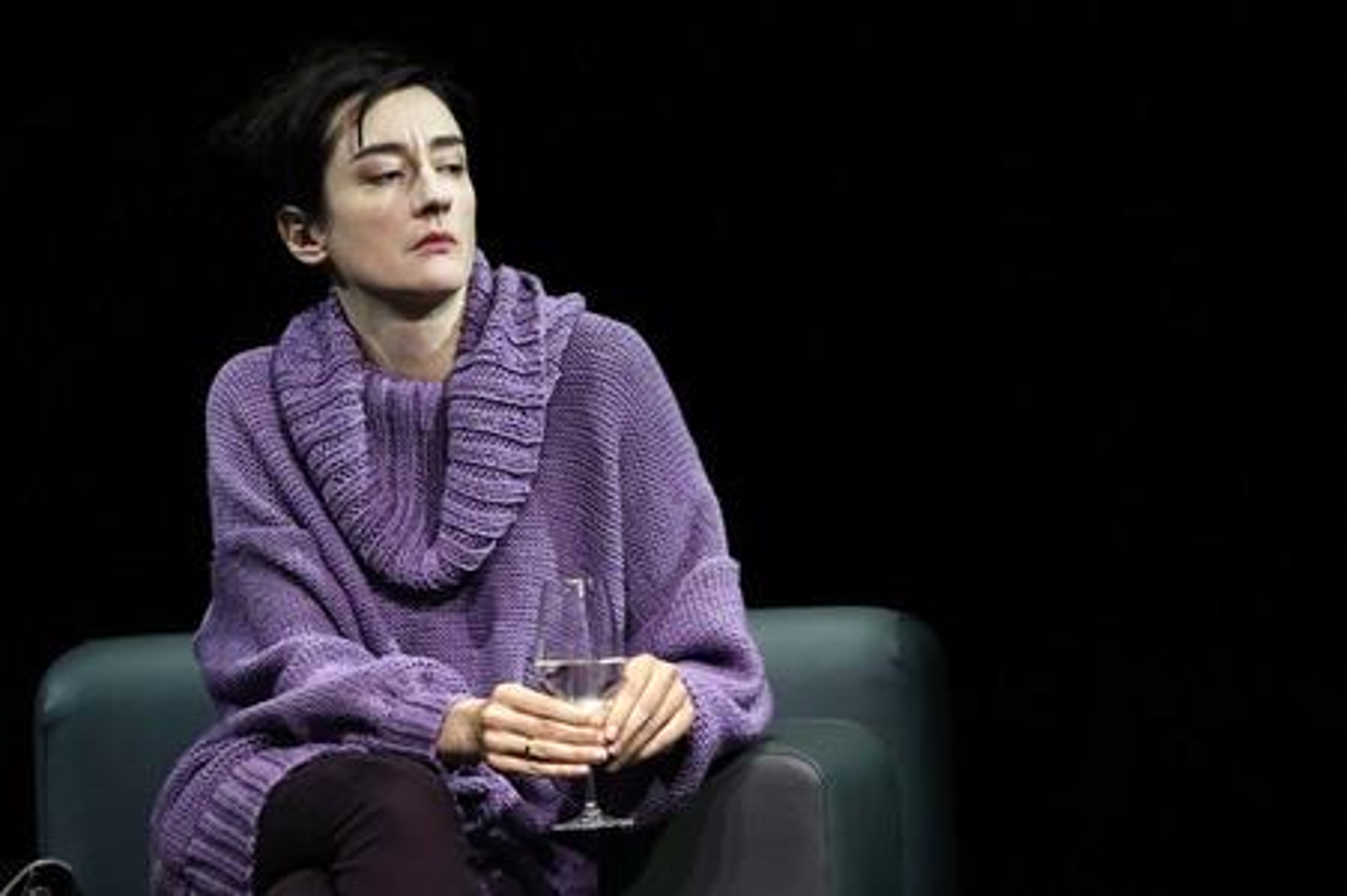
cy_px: 448
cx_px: 674
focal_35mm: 452
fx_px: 16899
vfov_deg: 3.0
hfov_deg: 4.6
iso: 3200
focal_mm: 452
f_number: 6.3
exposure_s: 1/125
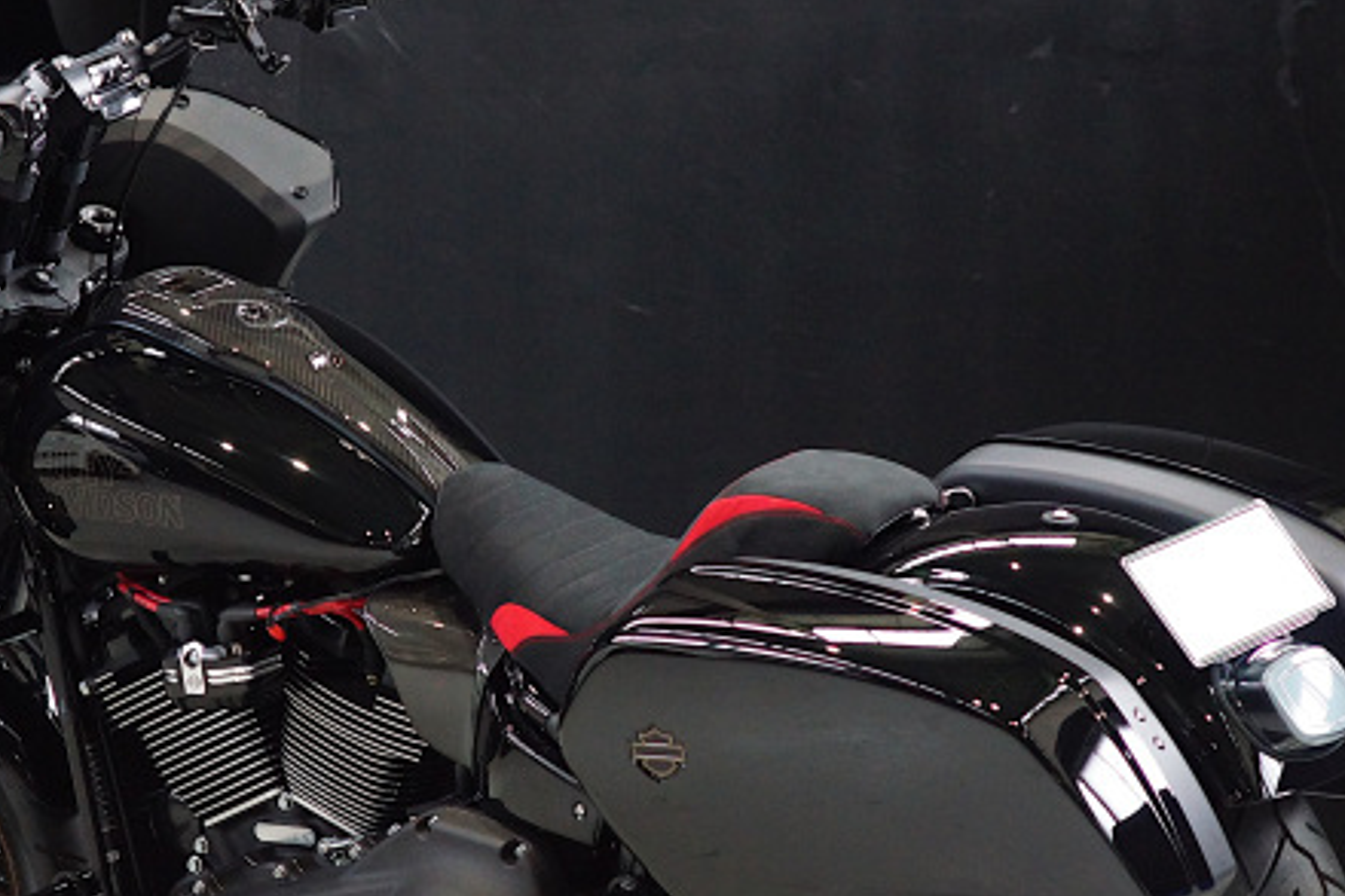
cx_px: 529
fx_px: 8548
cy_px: 581
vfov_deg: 6.0
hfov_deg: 9.0
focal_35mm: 229
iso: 1000
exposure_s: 1/40
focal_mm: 85
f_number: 4.5
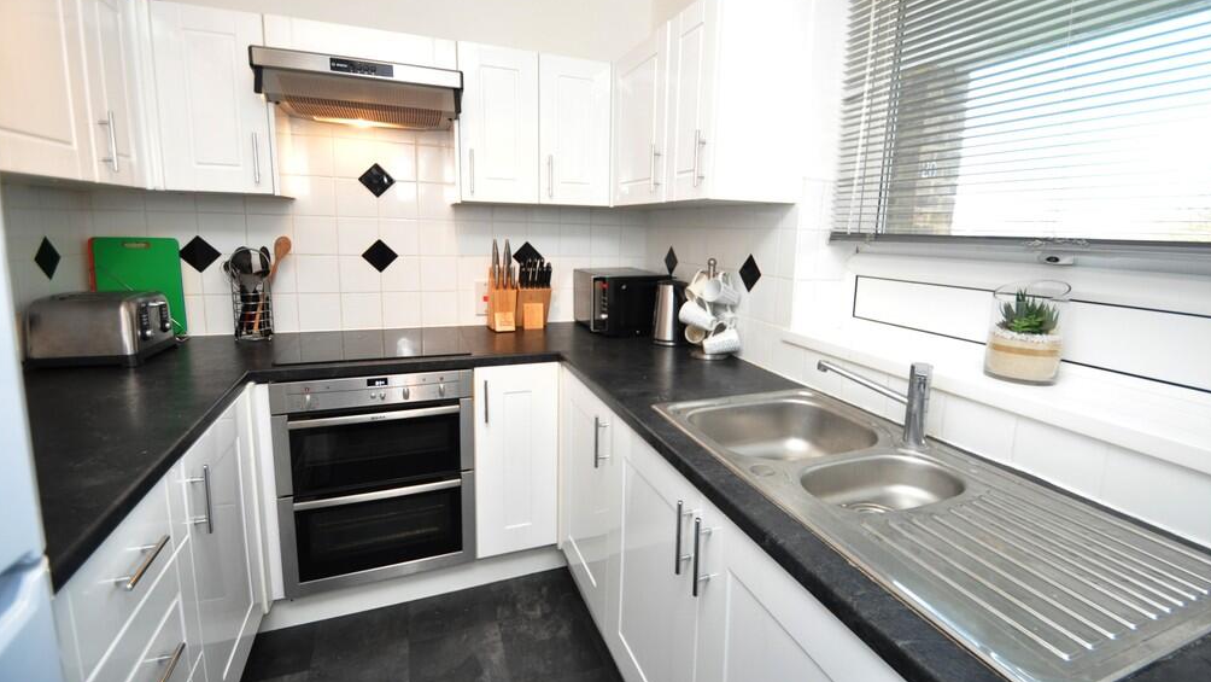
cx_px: 609
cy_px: 278
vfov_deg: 66.5
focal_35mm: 16
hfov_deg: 99.4
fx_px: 514
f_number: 4
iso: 800
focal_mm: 10
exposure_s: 1/60
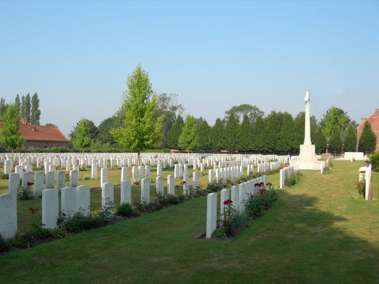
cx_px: 190
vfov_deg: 37.7
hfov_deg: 49.0
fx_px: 416
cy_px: 142
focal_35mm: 38
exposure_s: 1/326
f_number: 4.8
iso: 50
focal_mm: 7.8
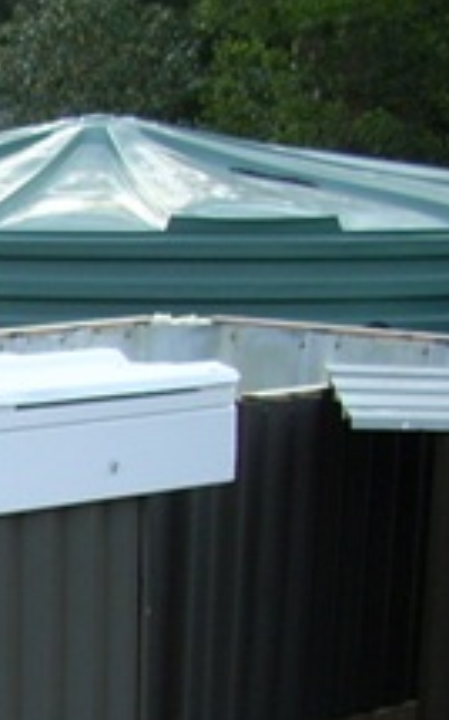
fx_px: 2864
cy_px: 717
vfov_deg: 14.1
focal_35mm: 146
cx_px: -667
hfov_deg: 8.2
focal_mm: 6.2
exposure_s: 1/60
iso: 64
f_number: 2.8
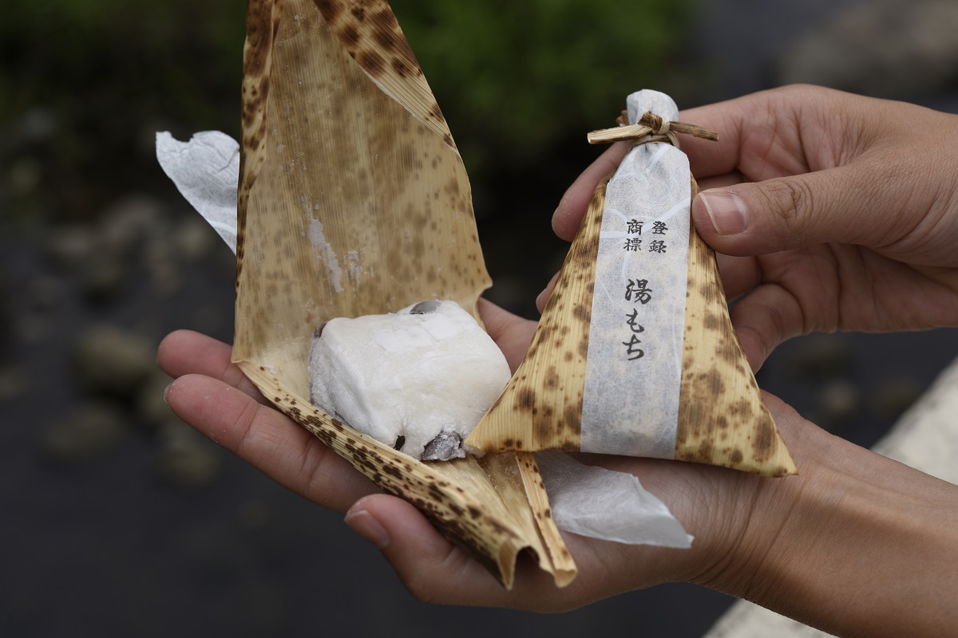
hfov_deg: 33.4
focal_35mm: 60
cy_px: 319
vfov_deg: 22.6
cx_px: 479
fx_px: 1597
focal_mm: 60
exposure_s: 1/125
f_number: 8
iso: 100
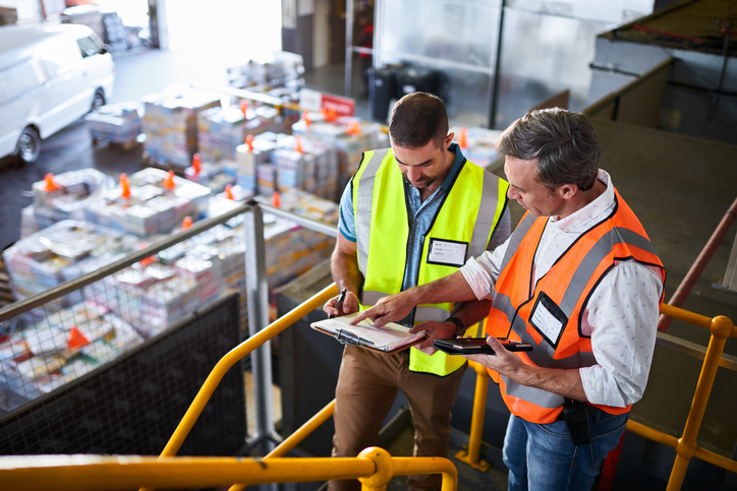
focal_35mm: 35
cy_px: 246
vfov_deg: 37.9
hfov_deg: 54.4
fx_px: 717
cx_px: 368
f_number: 2
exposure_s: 1/100
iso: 640
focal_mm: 35
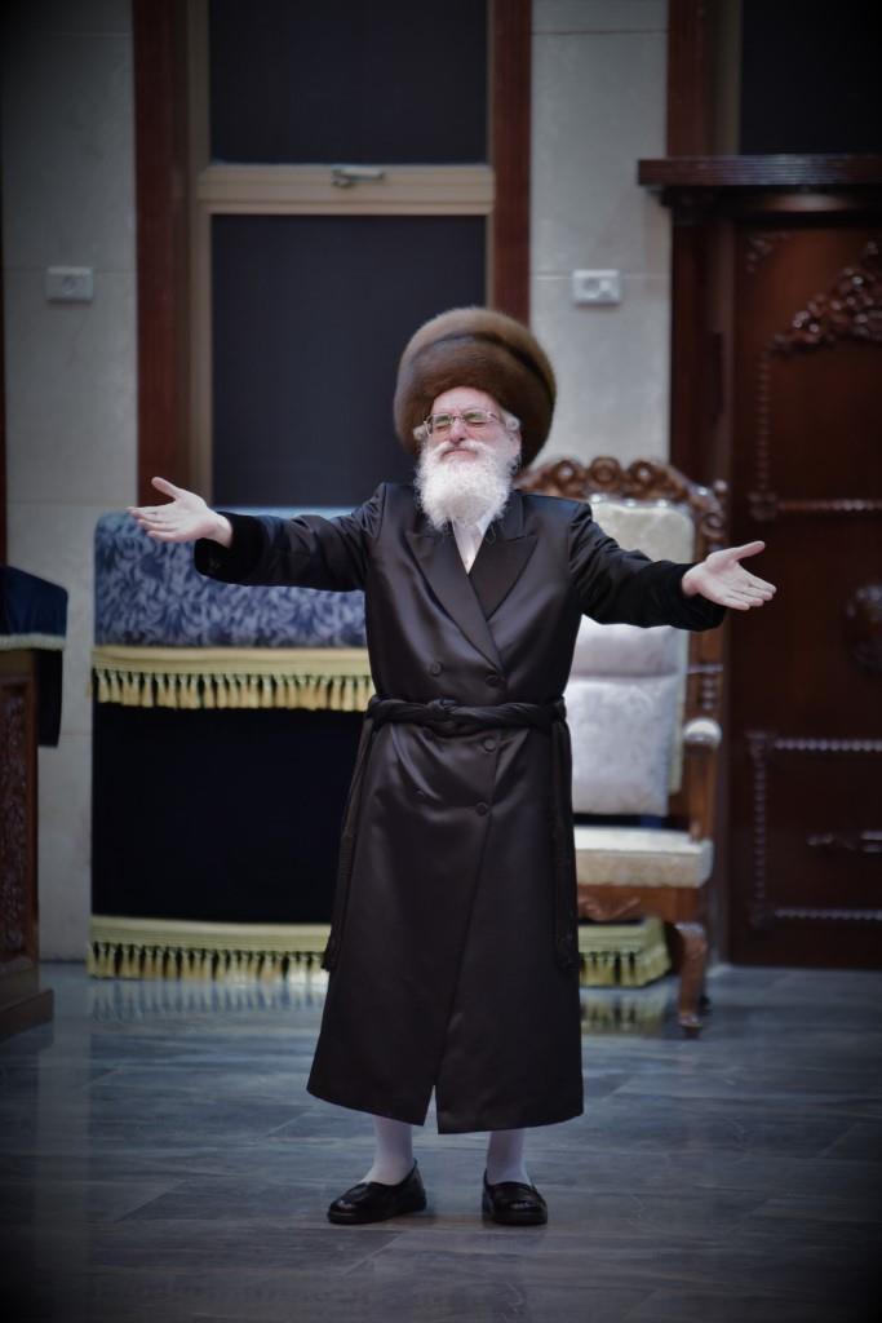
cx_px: 441
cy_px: 662
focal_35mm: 200
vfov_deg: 10.3
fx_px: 7347
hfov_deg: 6.9
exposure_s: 1/320
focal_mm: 200
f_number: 2.8
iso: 1600
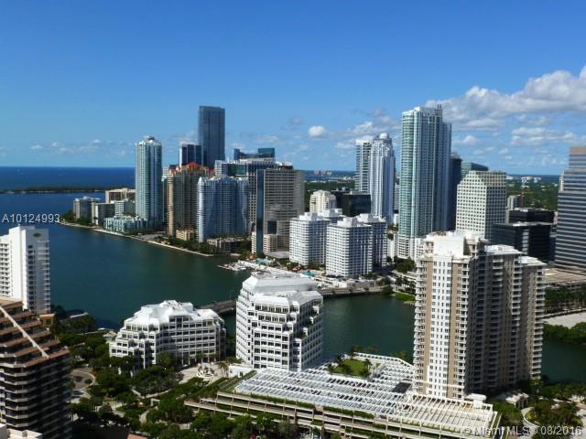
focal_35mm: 38
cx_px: 293
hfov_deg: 49.0
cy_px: 220
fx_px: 643
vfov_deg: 37.7
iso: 100
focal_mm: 6.8
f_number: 5.6
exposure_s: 1/640
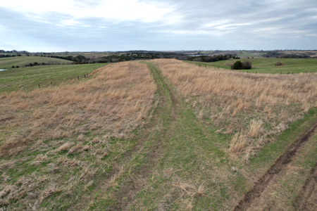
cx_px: 158
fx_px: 194
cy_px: 106
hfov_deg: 78.6
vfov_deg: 57.2
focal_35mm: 22
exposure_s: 1/640
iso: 100
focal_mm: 8.38
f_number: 2.8
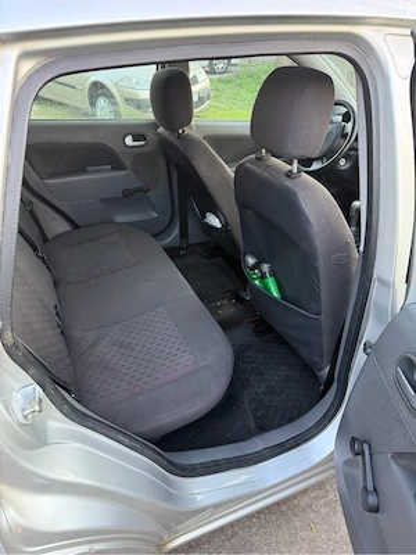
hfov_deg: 56.8
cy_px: 278
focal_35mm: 24
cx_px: 208
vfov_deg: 71.6
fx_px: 385
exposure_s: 1/60
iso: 320
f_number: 1.78
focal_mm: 6.76
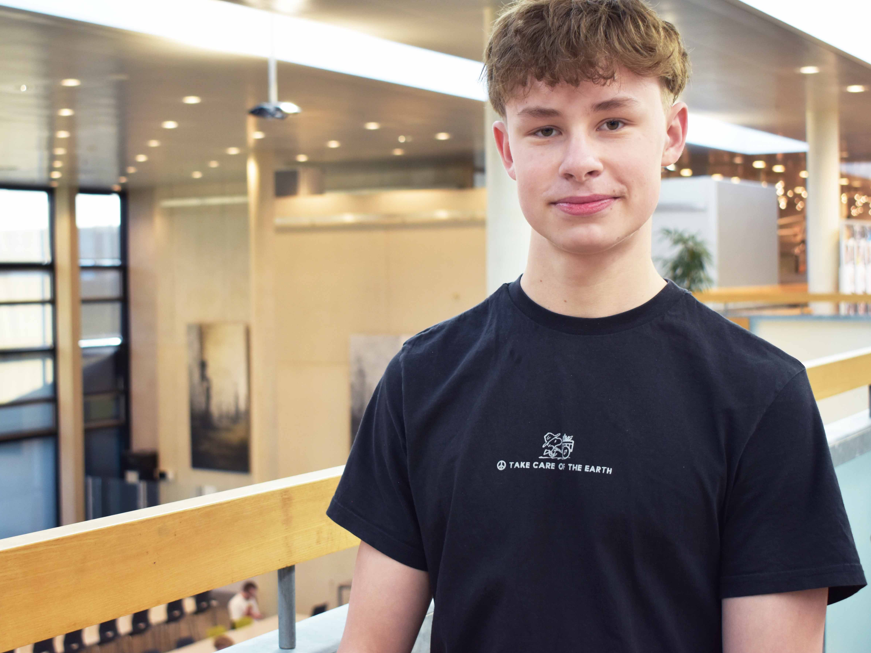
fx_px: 1424
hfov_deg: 34.0
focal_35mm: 57
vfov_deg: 25.8
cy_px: 294
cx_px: 380
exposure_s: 1/60
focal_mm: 31
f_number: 4.2
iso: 400
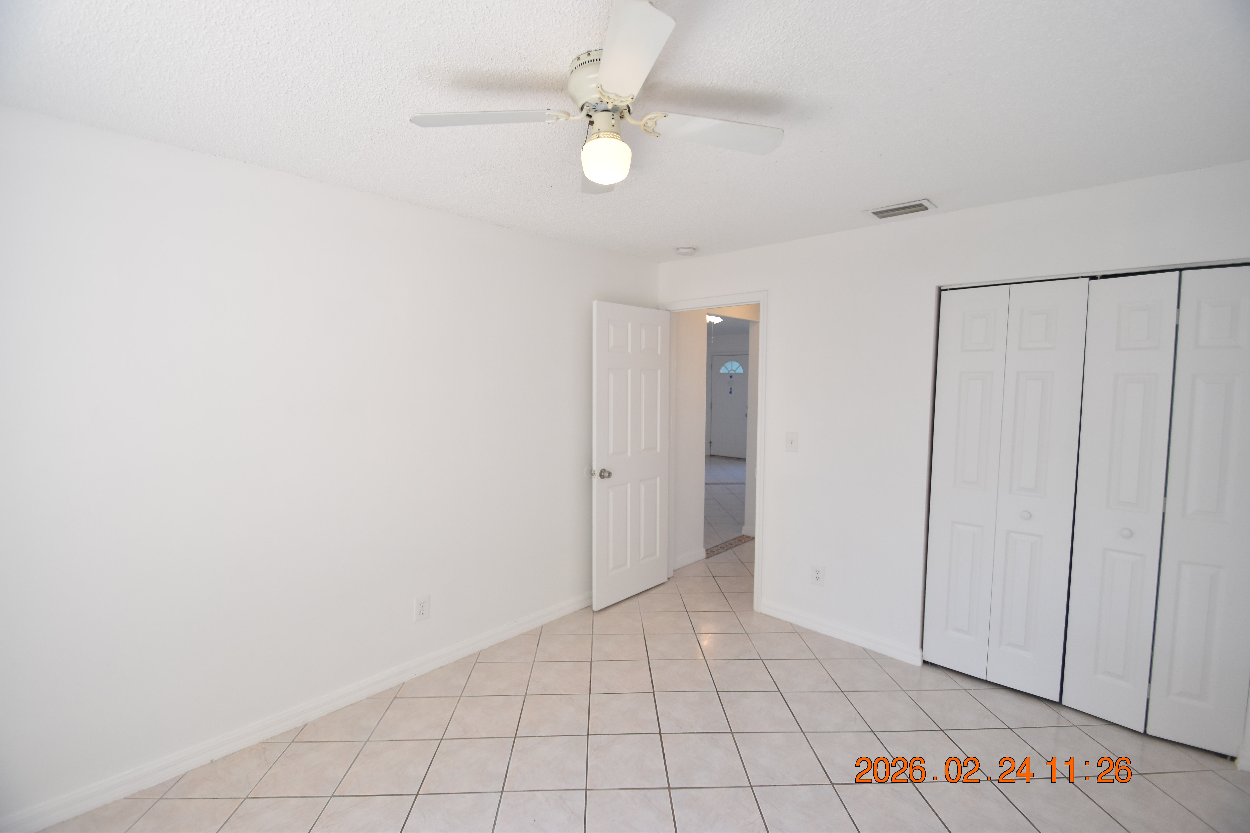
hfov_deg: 100.4
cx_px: 625
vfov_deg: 77.3
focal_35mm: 15
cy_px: 416
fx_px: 521
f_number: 3.5
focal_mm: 10
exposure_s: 1/500
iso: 800
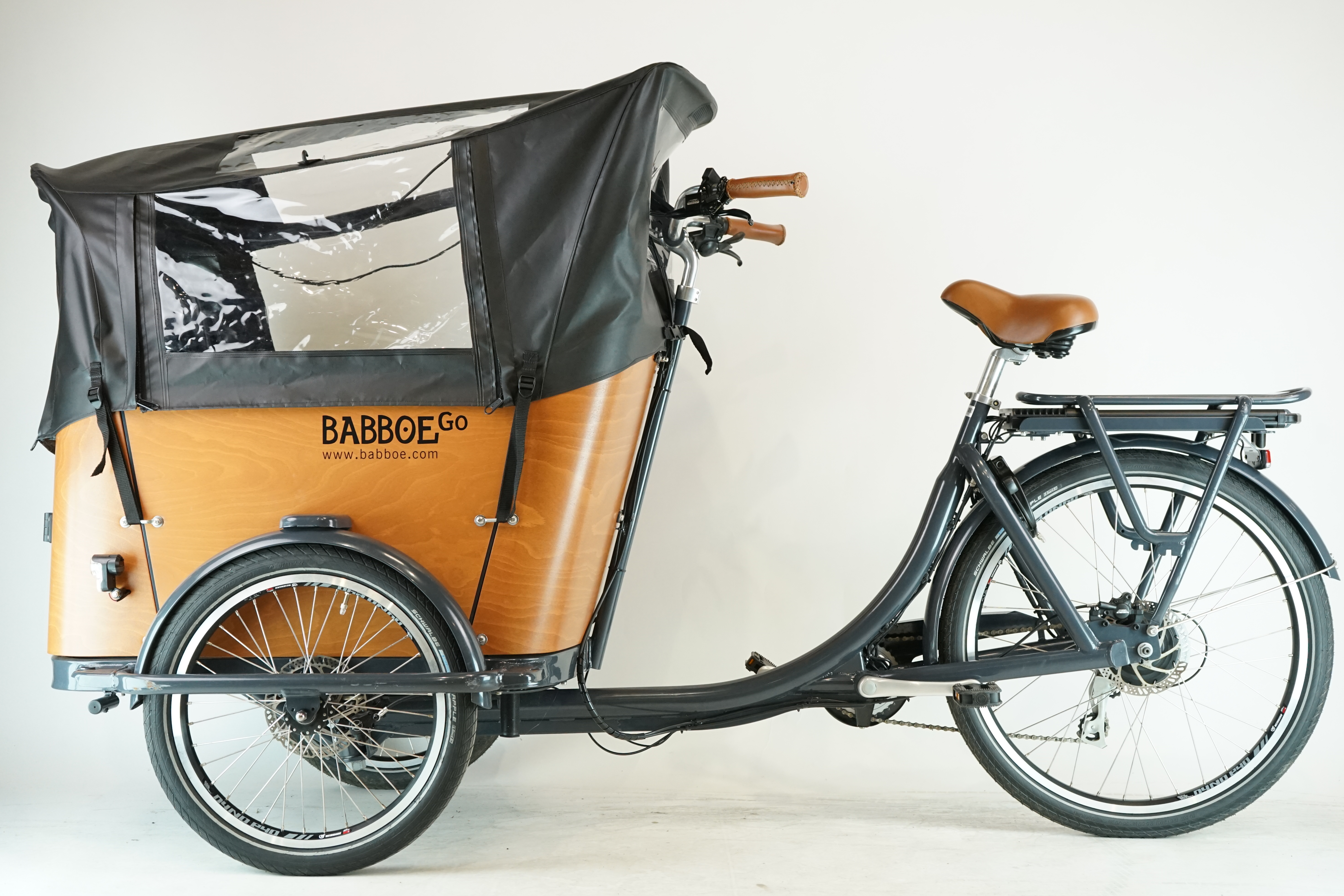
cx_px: 669
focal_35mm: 46
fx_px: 1717
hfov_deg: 42.7
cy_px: 454
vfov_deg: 29.2
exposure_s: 1/200
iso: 2000
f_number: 5.6
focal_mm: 45
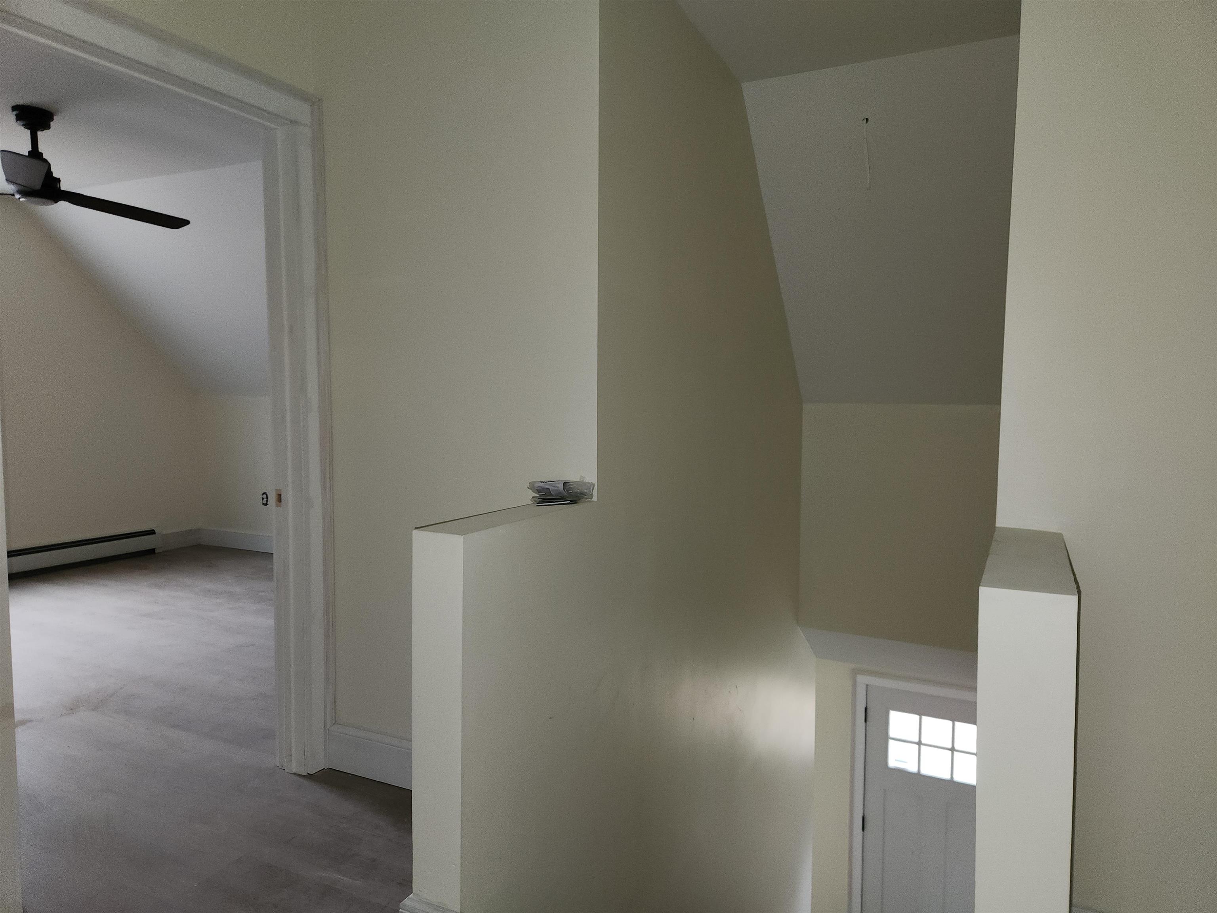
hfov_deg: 73.9
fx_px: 809
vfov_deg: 58.9
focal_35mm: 23
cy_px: 456
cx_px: 608
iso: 100
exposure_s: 1/30
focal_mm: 5.4
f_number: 1.8
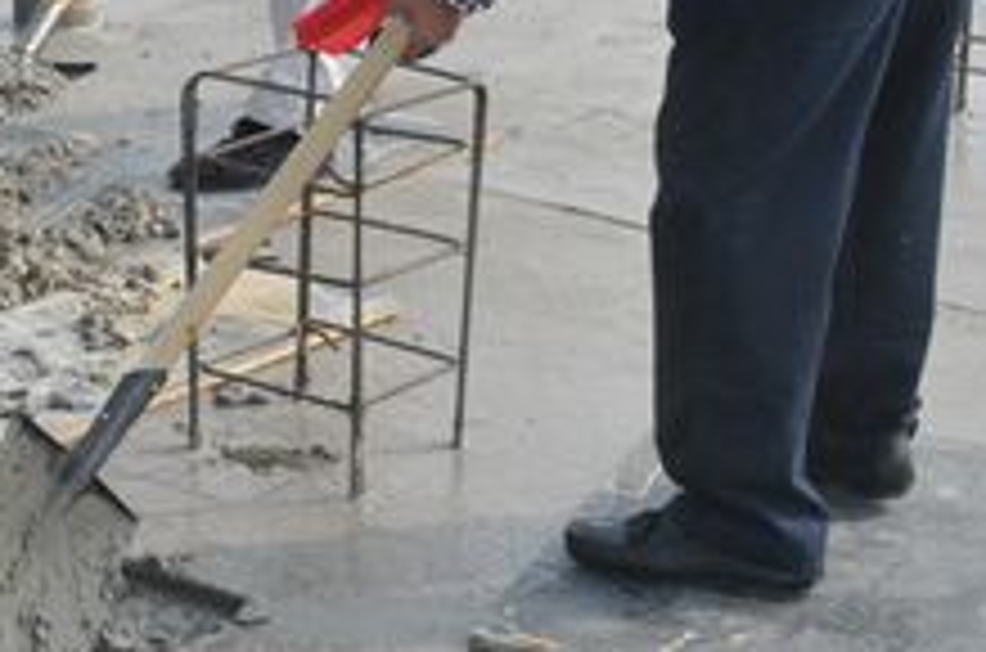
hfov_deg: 17.0
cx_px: -288
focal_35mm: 114
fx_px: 3116
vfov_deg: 11.6
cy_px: -209
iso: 250
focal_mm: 26
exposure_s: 1/400
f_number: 10
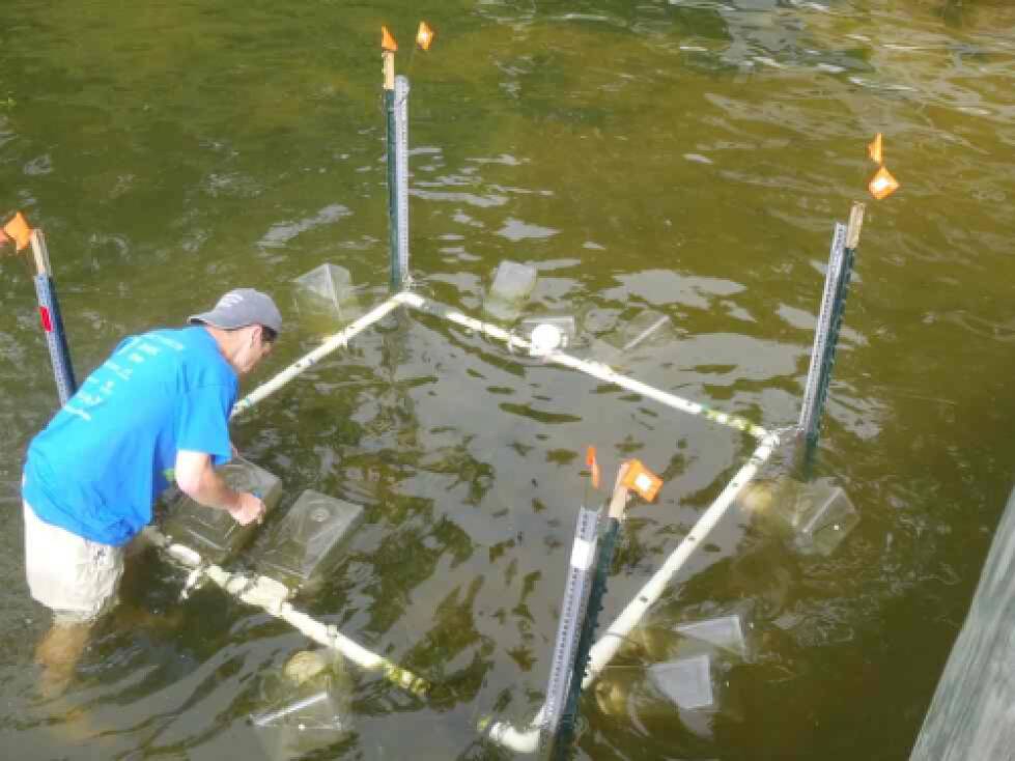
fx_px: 1173
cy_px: 380
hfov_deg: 46.8
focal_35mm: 40
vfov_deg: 36.0
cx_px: 508
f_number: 4.7
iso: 80
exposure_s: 1/125
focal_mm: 7.28
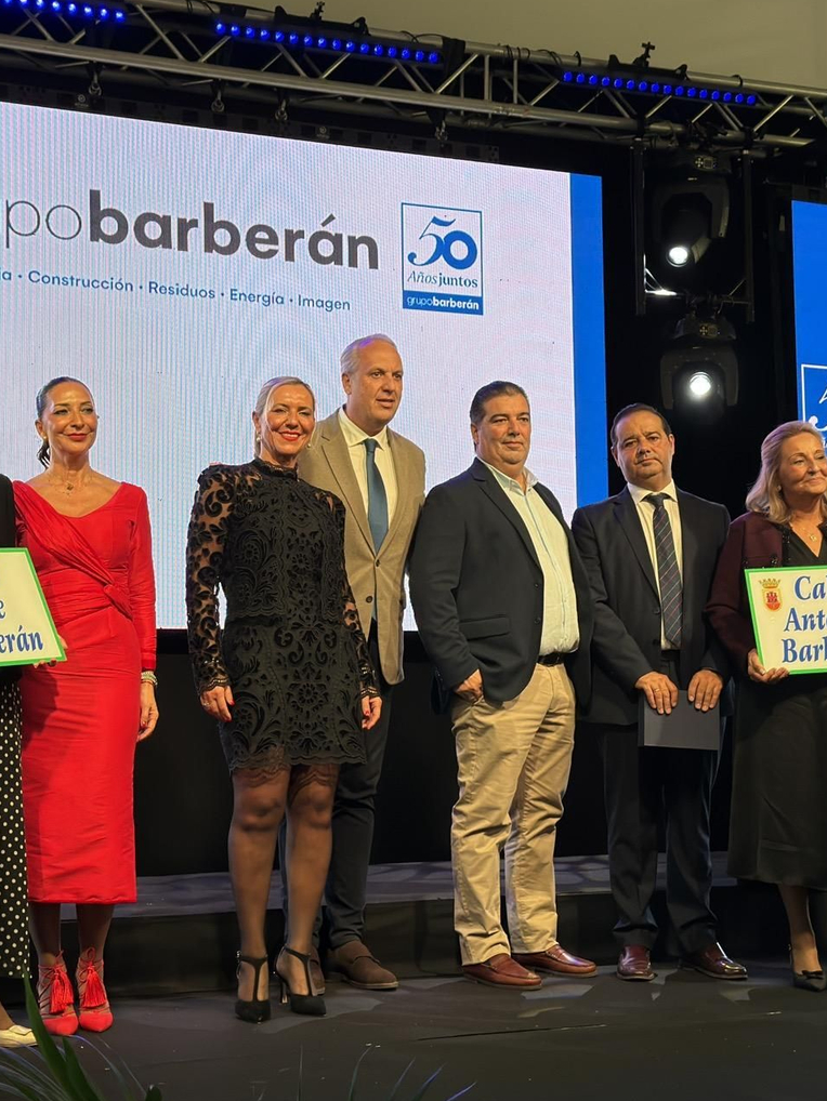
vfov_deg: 34.9
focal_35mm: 55
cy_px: 527
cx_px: 346
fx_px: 1751
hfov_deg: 26.5
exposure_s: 1/402
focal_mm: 6.76
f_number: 1.78
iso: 64
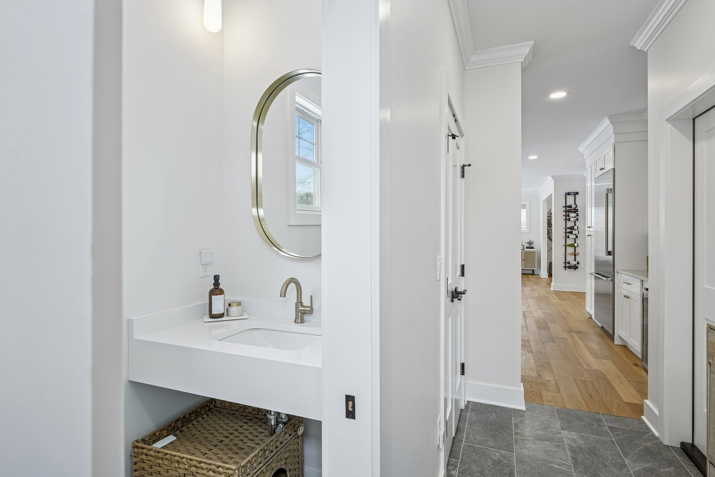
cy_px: 238
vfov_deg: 66.2
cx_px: 358
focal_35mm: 18
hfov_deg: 88.7
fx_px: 365
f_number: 8
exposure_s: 1/40
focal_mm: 18.4
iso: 400
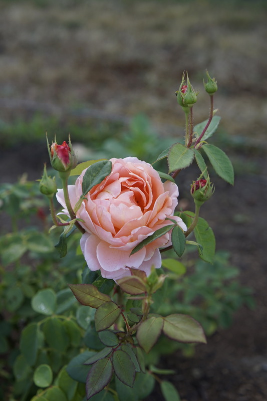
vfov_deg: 36.3
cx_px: 134
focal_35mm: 55
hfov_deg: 24.6
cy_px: 200
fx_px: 612
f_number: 5
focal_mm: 55
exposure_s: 1/160
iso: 100
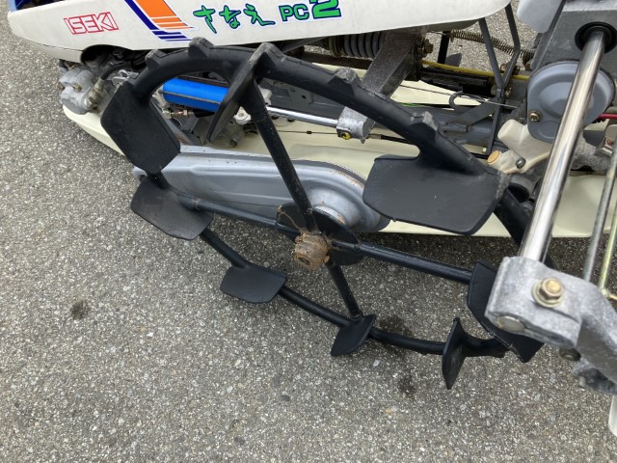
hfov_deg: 63.4
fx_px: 499
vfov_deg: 49.7
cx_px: 308
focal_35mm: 28
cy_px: 232
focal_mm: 3.99
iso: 32
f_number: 1.8
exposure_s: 1/565
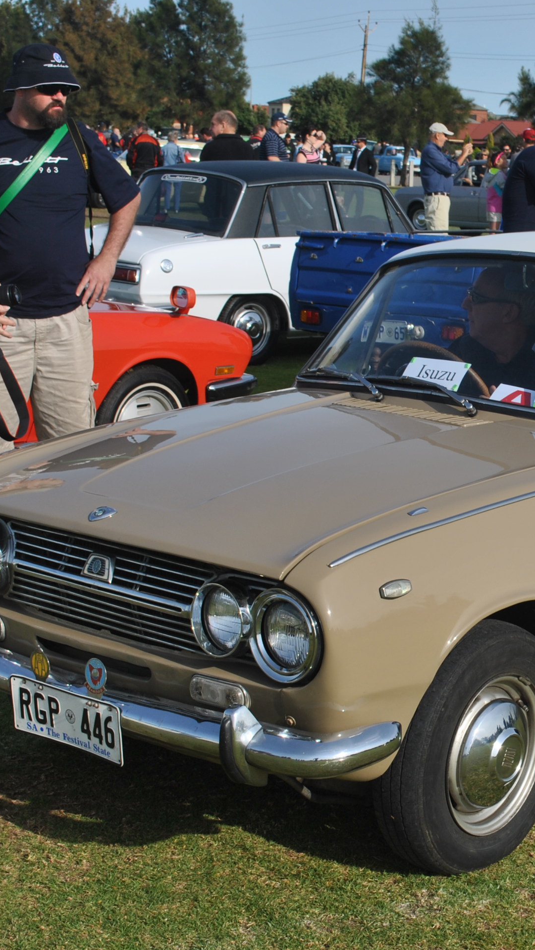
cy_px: 476
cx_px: 532
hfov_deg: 15.6
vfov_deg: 27.9
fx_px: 1917
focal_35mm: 76
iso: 100
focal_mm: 32
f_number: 8
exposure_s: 1/250
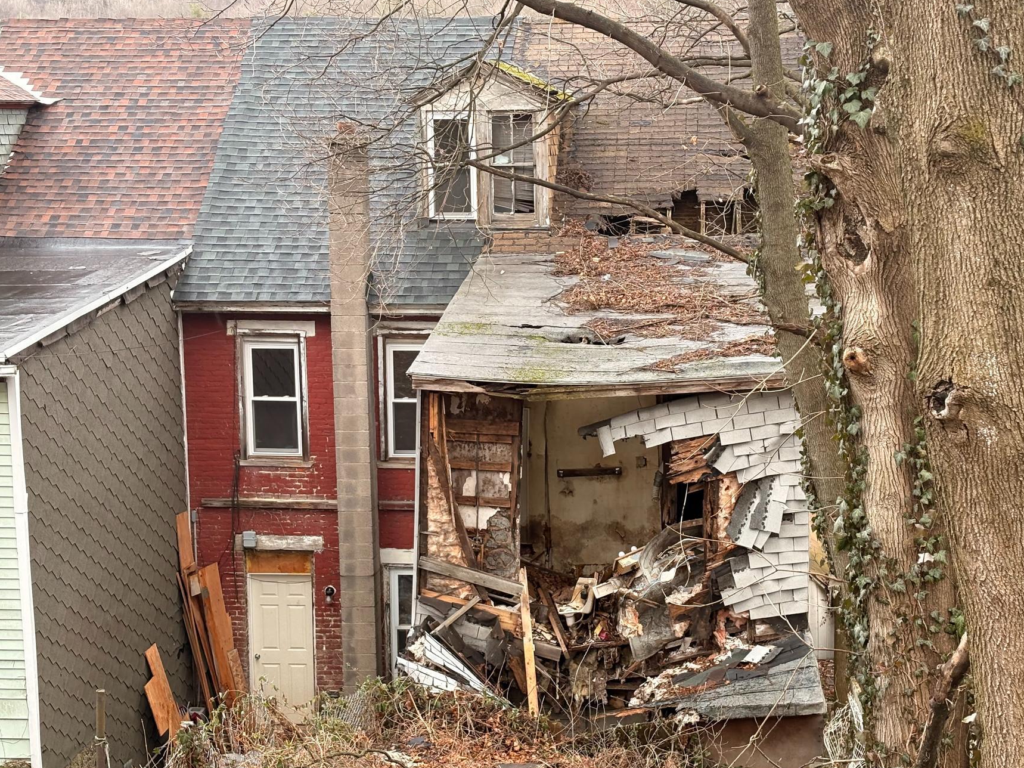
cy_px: 414
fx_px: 1834
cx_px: 589
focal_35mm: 62
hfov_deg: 31.2
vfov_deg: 23.6
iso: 50
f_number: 1.6
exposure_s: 1/252
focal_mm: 5.96
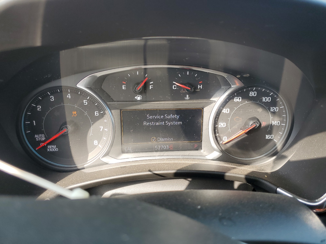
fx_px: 245
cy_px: 122
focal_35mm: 26
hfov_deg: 67.3
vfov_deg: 53.1
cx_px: 163
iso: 50
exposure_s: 1/270
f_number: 1.5
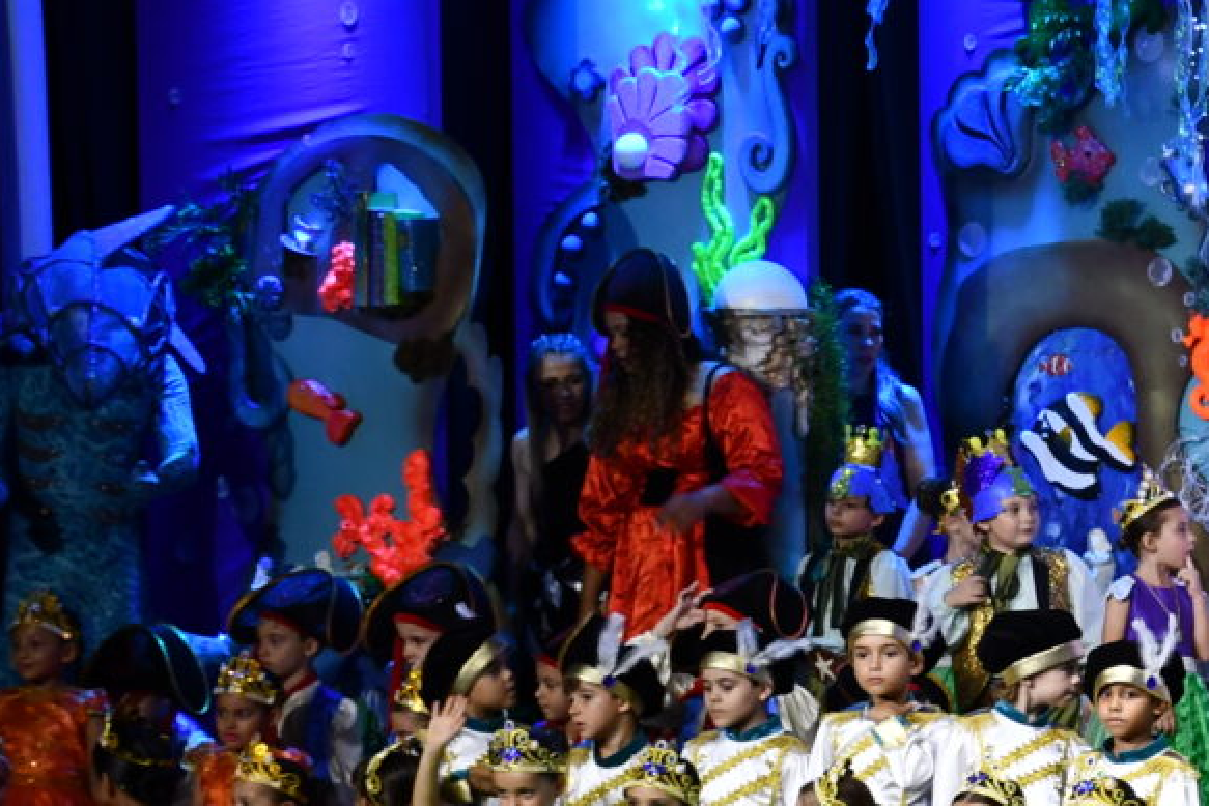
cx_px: 1777
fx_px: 5307
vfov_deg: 8.7
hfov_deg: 12.4
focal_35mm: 158
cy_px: 524
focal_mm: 32
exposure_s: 1/125
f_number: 4
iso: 800
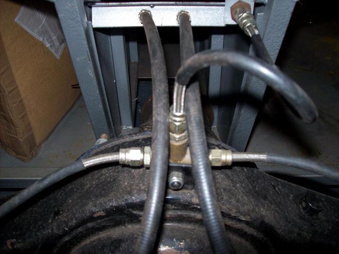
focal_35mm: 36
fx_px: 353
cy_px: 127
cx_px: 170
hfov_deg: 51.4
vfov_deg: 39.7
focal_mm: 6
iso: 80
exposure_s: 1/64
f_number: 2.7
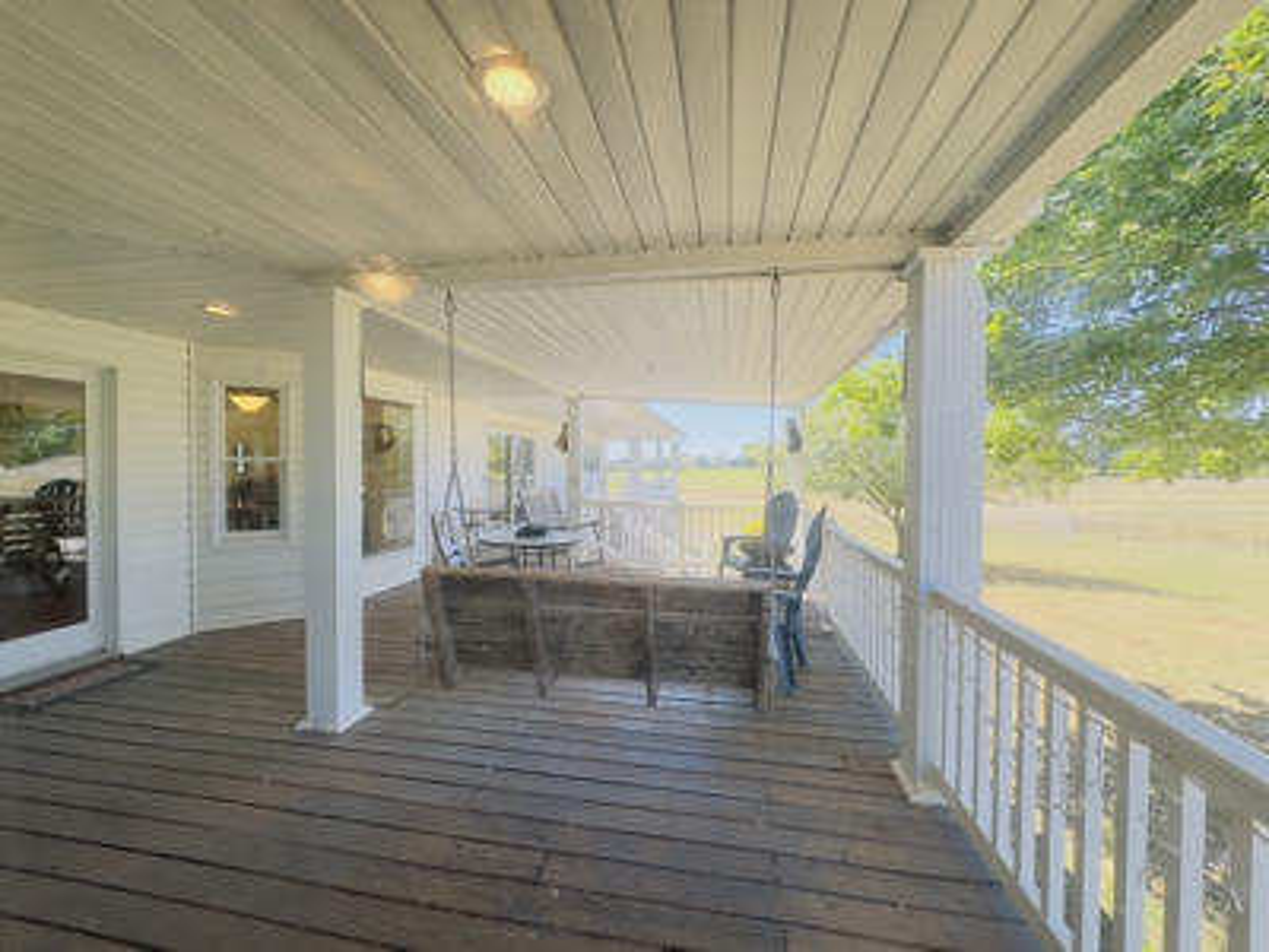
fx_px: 513
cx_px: 634
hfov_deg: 102.1
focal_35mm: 14
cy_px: 476
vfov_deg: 85.7
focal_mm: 2.22
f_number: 2.2
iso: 40
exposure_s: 1/157
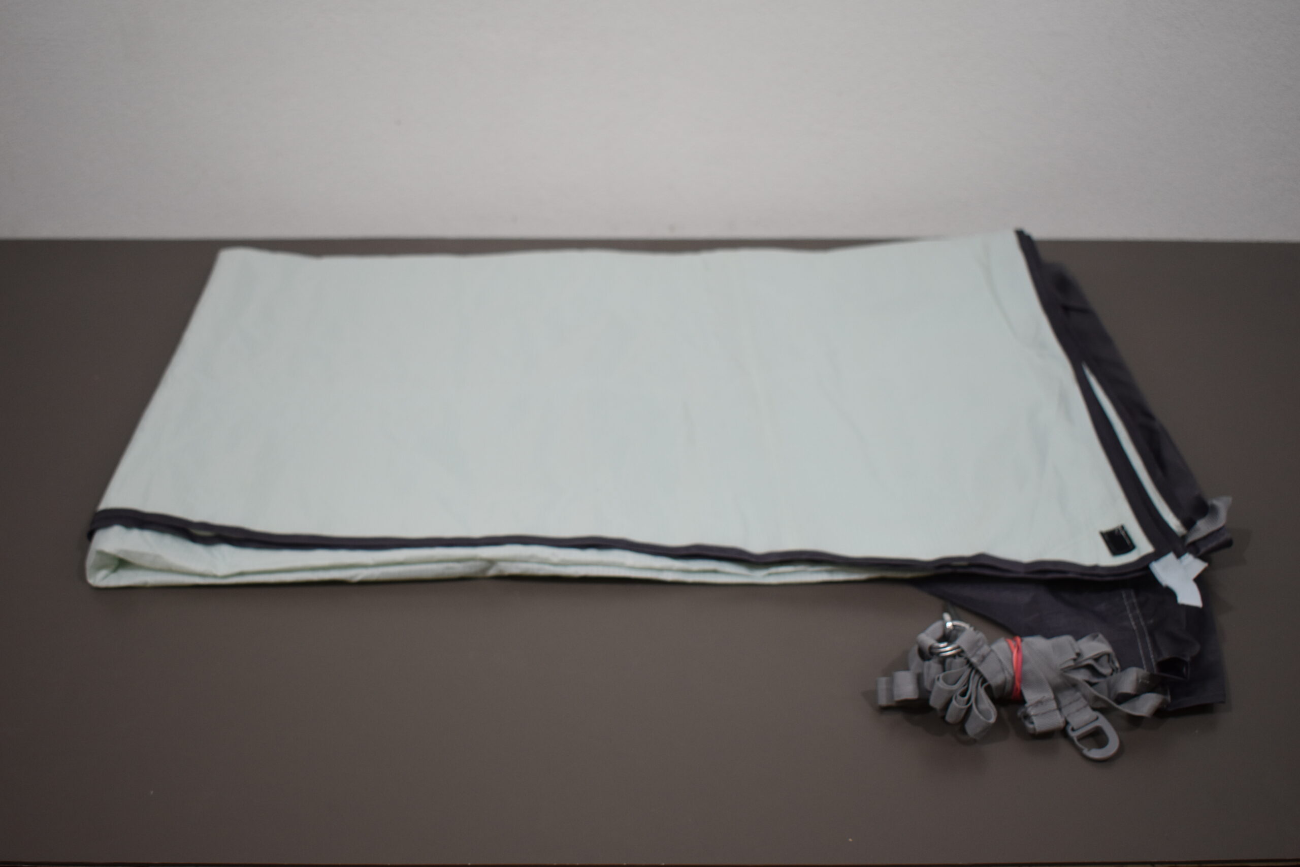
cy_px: 434
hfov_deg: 46.4
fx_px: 1517
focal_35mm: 42
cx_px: 650
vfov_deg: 31.9
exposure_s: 1/250
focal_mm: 28
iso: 640
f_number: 4.2
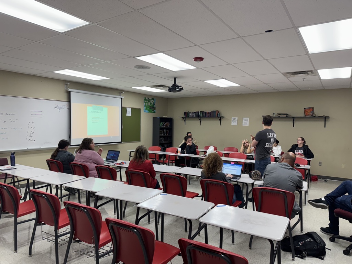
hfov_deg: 71.6
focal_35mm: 24
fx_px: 244
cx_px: 176
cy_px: 132
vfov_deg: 56.8
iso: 200
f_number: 1.78
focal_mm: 6.76
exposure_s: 1/120
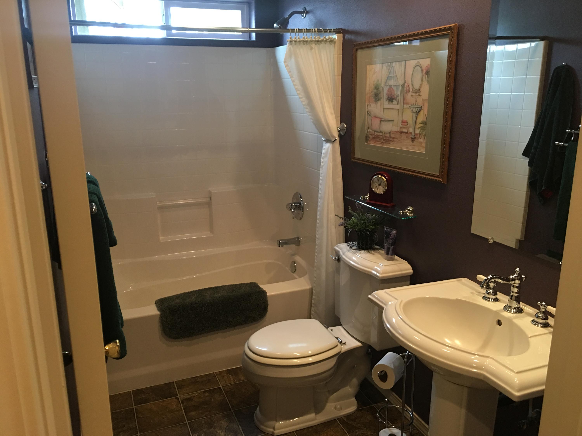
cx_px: 291
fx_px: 488
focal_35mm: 29
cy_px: 218
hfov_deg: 61.7
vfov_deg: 48.2
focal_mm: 4.15
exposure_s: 1/15
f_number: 2.2
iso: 64
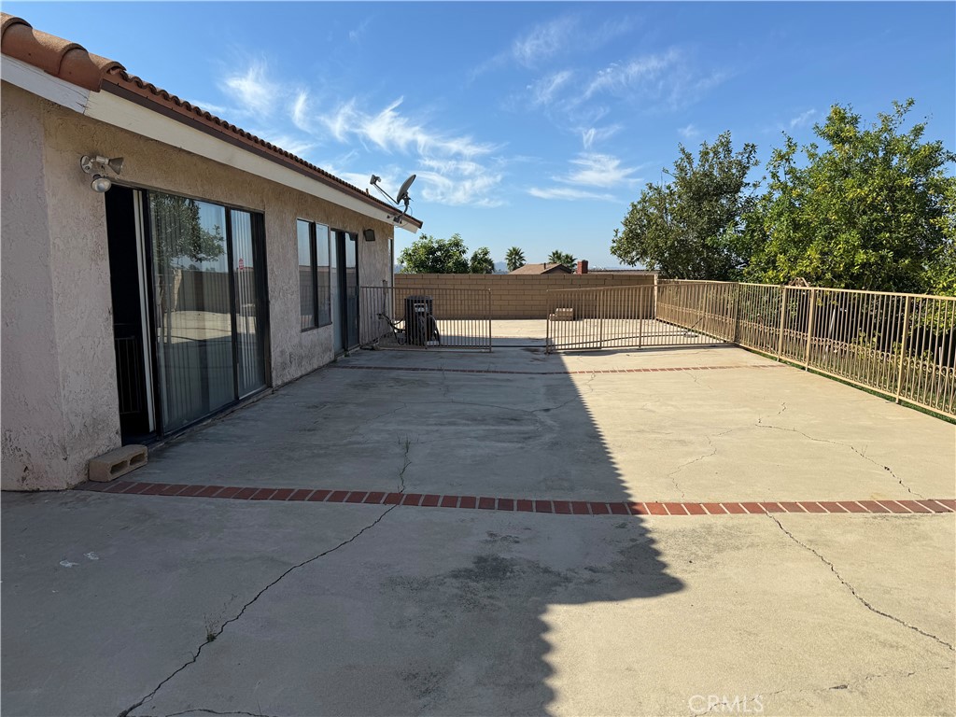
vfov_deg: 56.8
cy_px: 358
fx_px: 663
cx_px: 478
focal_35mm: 24
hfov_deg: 71.6
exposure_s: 1/4673
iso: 80
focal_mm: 6.76
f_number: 1.78
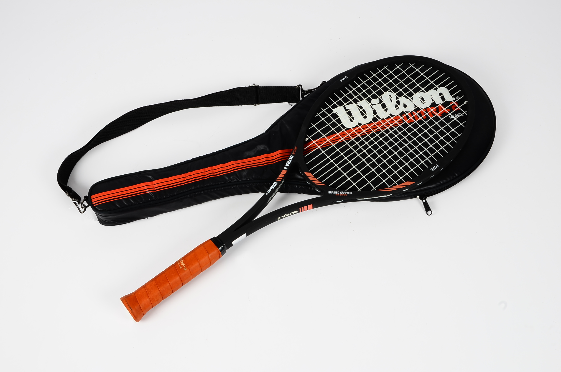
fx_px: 700
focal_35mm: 45
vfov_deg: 29.7
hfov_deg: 43.7
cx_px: 280
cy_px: 186
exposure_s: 1/160
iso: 100
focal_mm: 30
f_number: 16
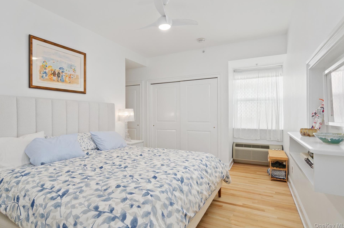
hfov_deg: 87.0
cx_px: 169
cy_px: 109
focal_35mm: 19
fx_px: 181
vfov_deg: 64.3
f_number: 8
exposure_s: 1/3
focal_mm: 12
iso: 400
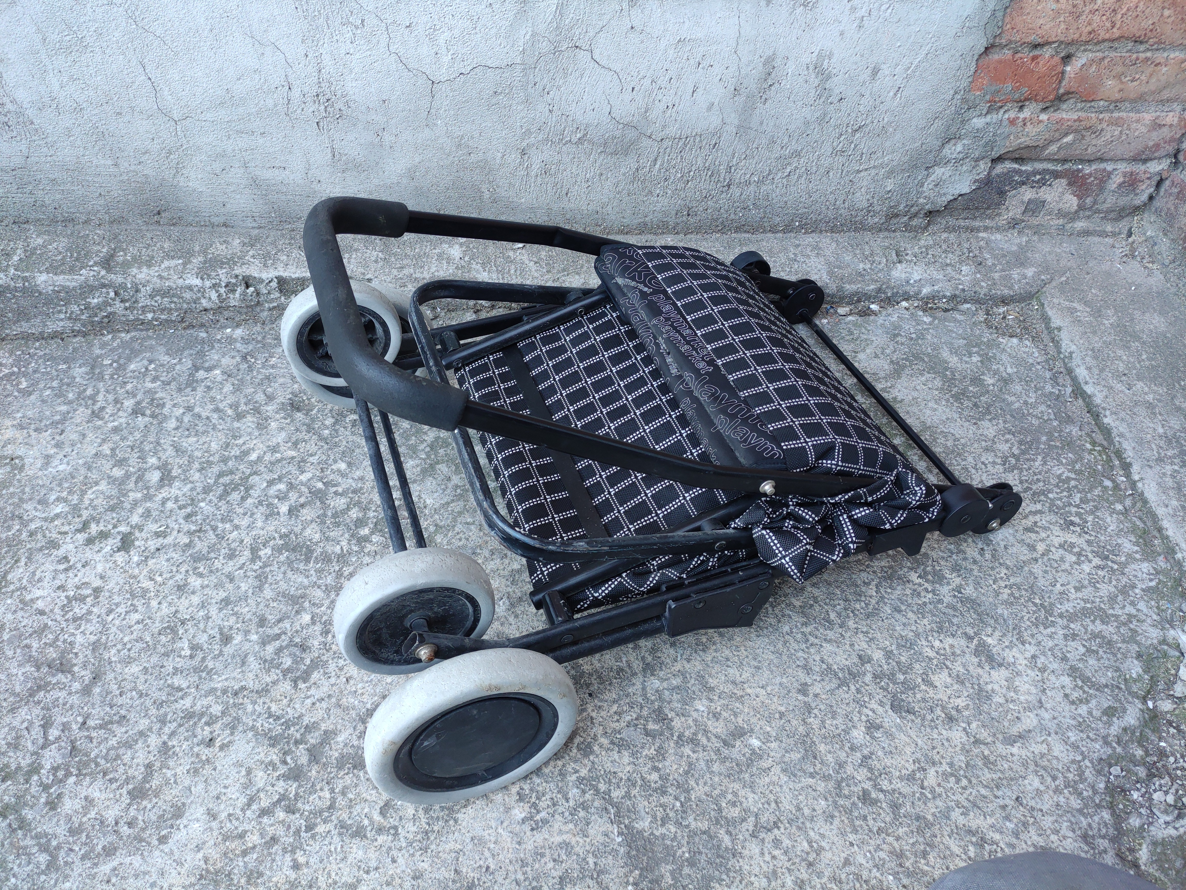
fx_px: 857
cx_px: 593
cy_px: 445
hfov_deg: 69.4
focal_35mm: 25
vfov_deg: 54.9
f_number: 1.89
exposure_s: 1/100
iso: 167
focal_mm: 5.43
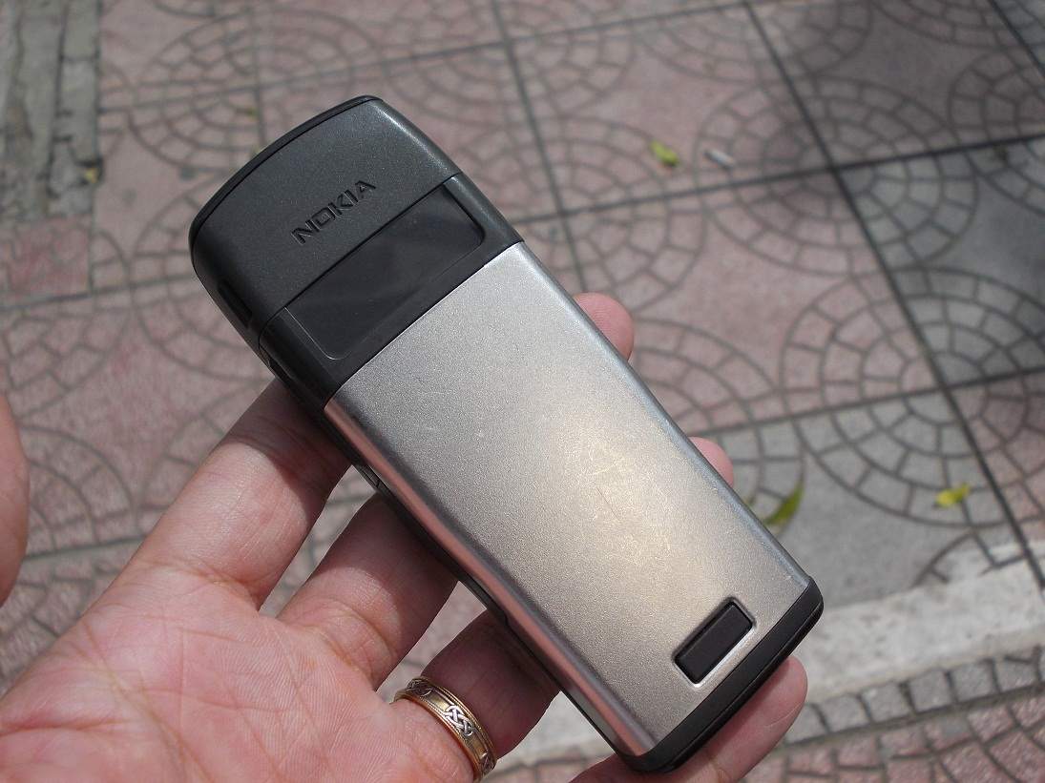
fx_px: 1298
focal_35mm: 43
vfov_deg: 33.6
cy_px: 392
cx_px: 522
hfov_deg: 43.9
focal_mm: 6.1
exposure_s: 1/400
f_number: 6.5
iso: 80
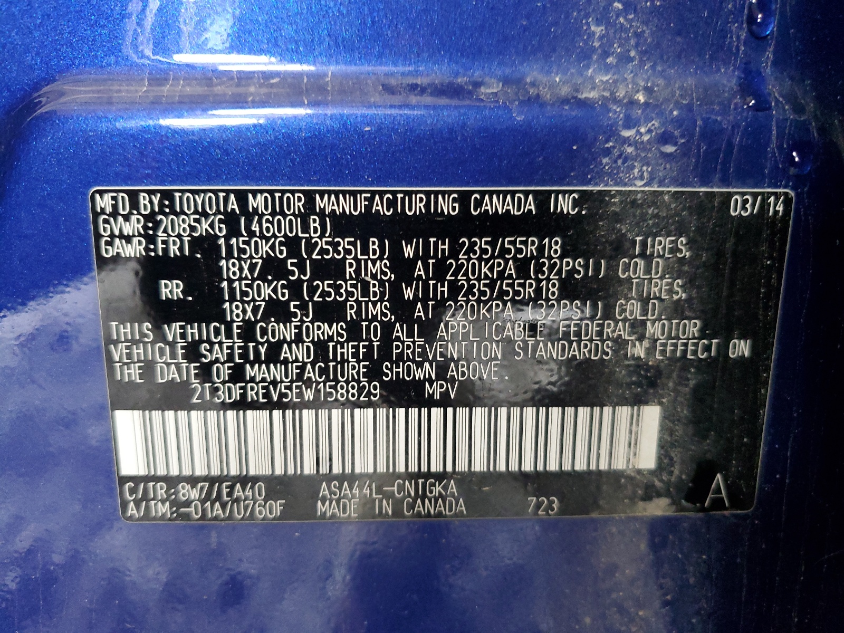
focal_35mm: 26
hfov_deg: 67.3
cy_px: 316
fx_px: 634
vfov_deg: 53.1
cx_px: 422
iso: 286
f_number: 1.5
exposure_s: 1/24
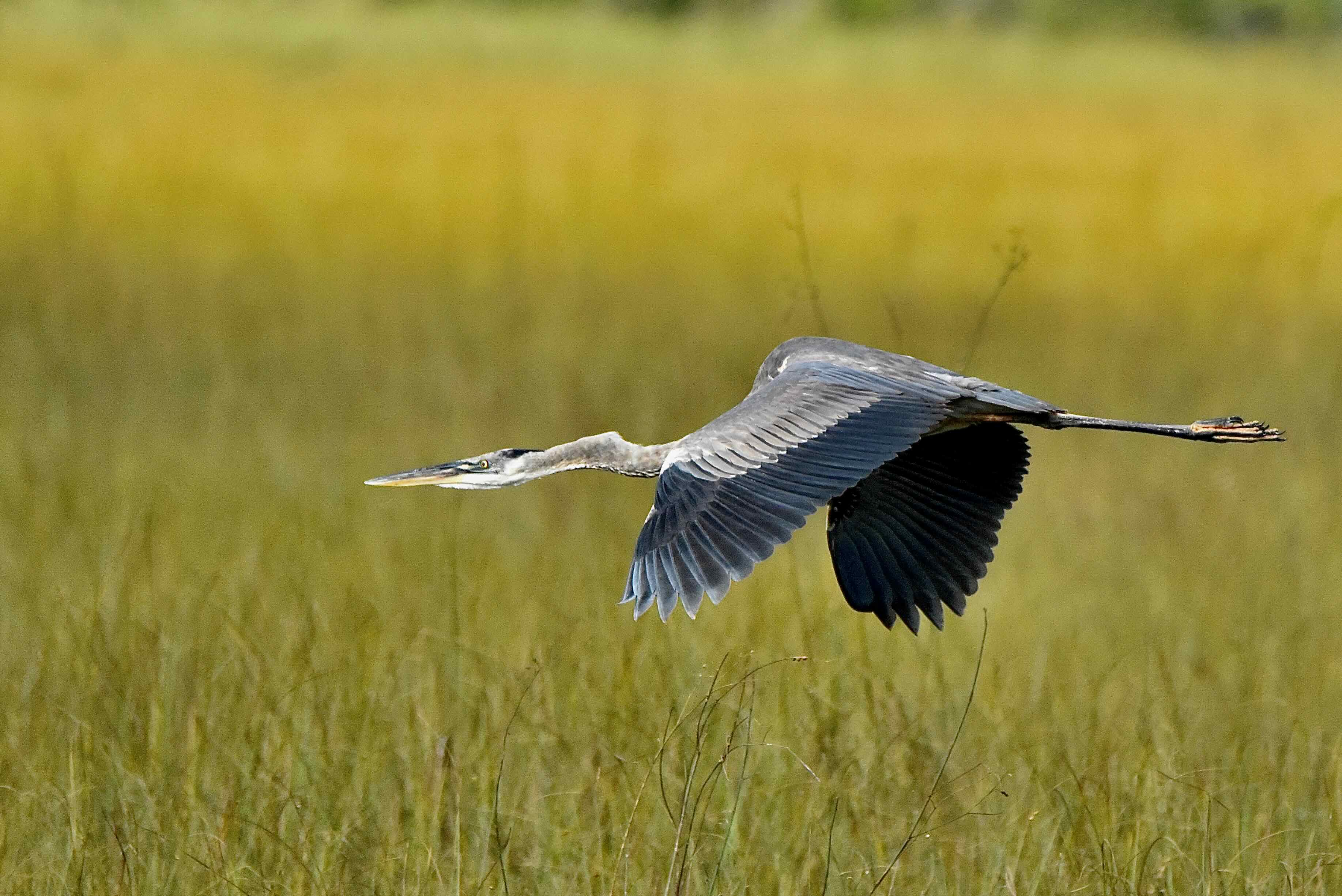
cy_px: 448
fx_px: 22374
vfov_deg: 2.3
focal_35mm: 600
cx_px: 671
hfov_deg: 3.4
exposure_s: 1/4000
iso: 4000
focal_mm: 600
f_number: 8
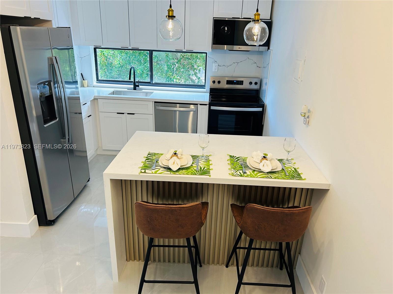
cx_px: 196
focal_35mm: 26
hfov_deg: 67.3
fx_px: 295
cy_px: 147
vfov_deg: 53.1
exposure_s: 1/120
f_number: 1.5
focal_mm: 5.7
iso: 125
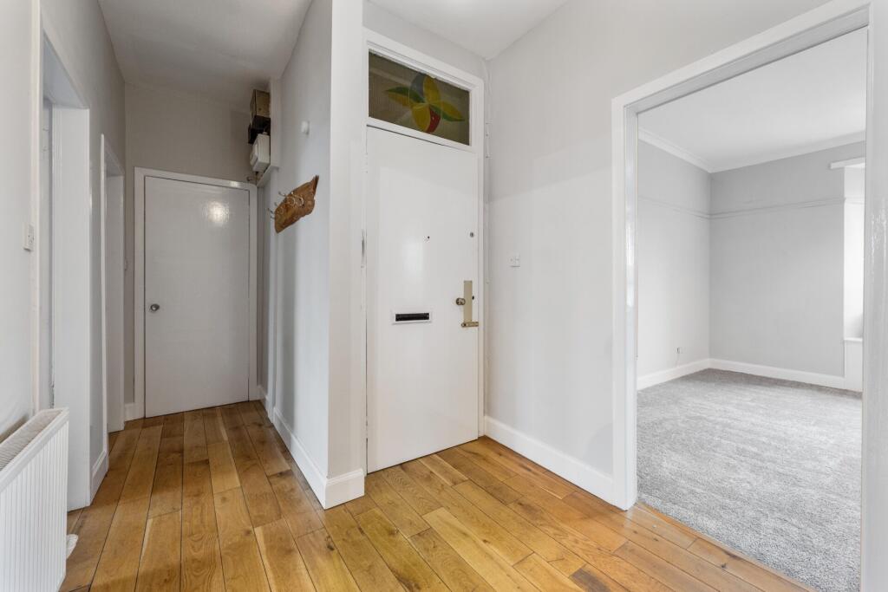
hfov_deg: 104.2
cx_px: 444
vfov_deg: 81.2
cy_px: 296
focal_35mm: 14
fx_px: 345
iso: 640
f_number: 8
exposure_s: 1/6
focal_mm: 14
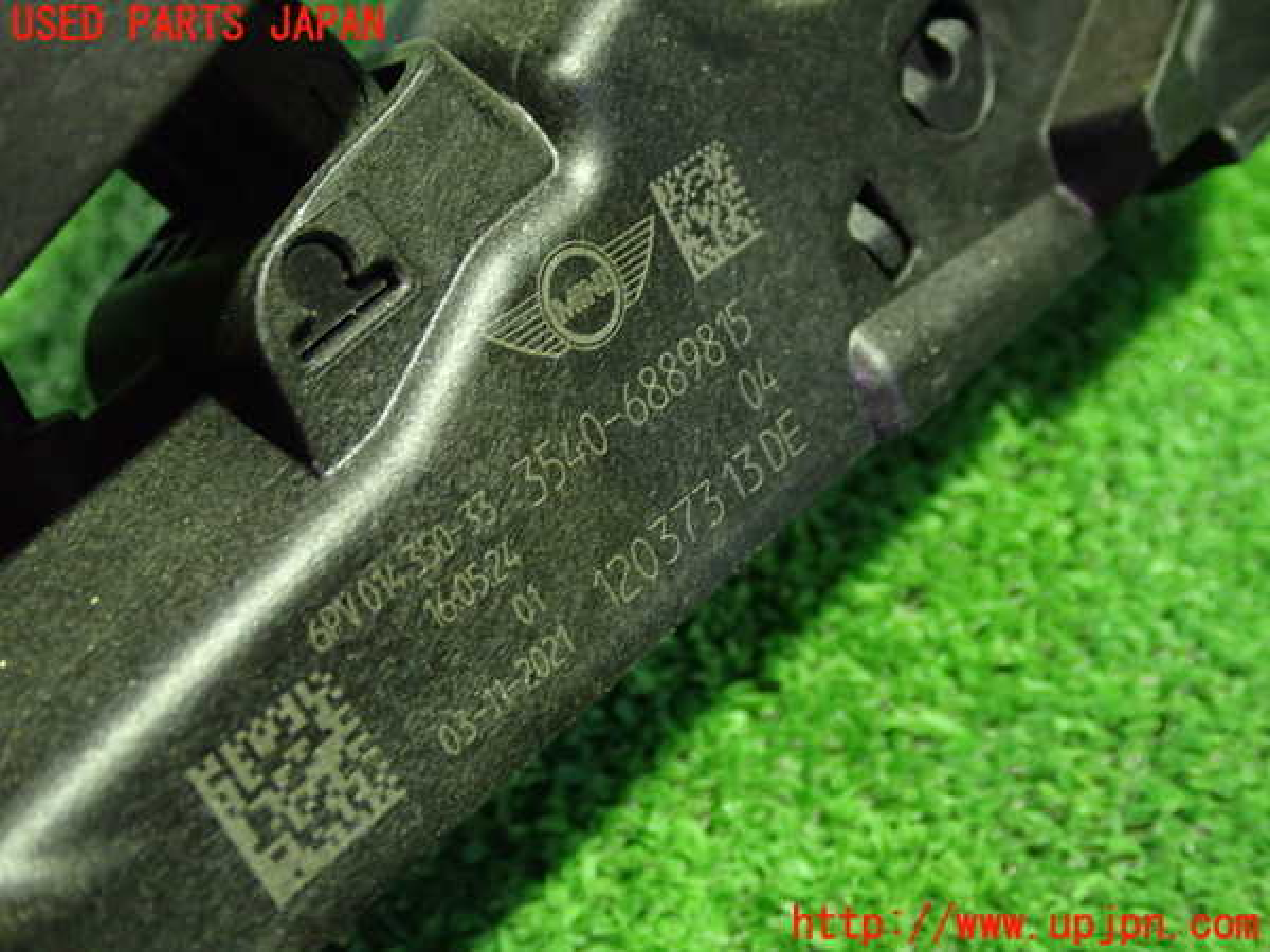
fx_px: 1504
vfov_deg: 35.1
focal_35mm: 41
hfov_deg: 45.8
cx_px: 635
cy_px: 476
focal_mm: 7.31
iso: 800
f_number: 2.8
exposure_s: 1/10
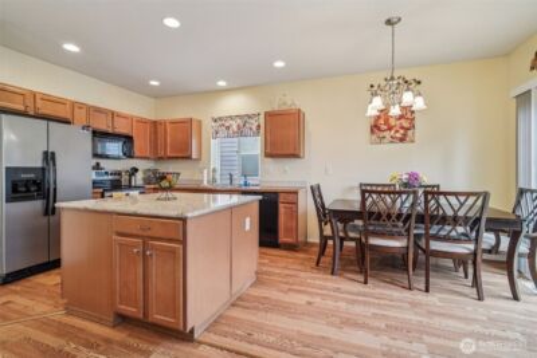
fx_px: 239
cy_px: 179
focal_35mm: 16
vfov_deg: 73.8
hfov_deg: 96.7
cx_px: 268
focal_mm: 16
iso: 1600
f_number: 8
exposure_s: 1/30
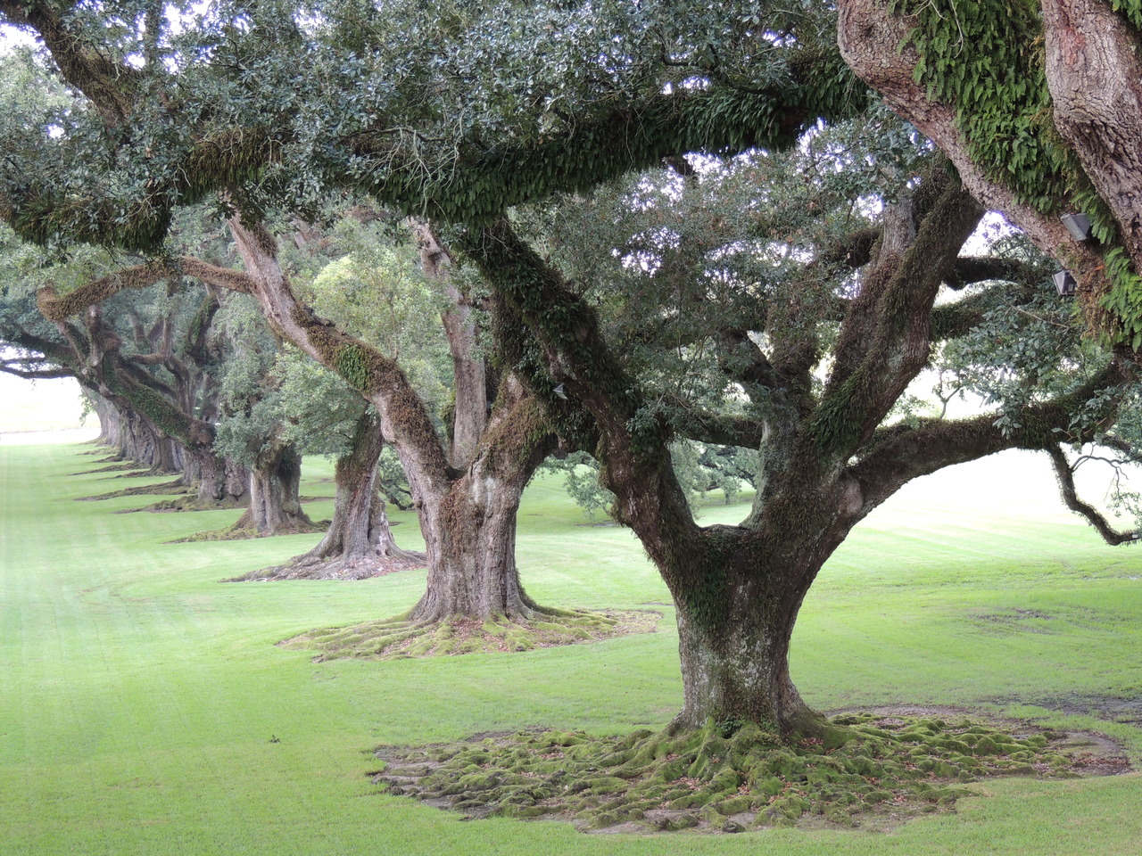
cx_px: 571
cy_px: 428
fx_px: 2309
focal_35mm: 70
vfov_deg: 21.0
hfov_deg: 27.8
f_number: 3.9
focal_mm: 12.4
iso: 250
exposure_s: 1/60
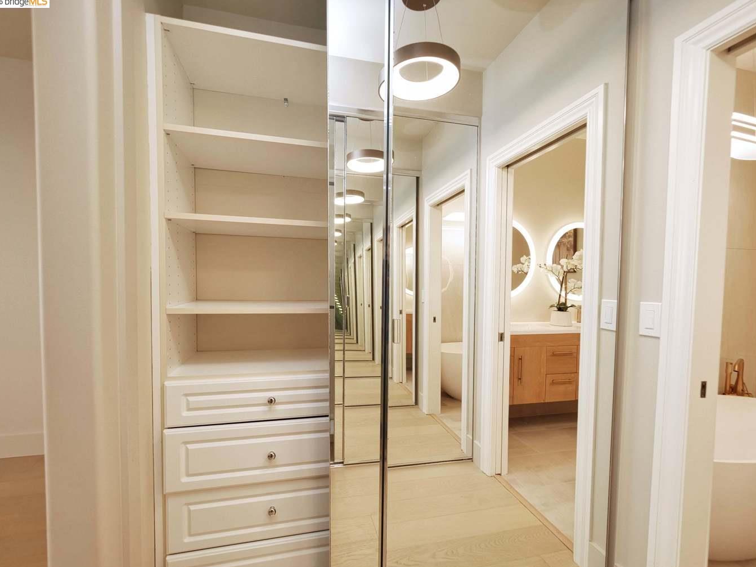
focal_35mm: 15
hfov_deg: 98.2
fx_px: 328
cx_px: 383
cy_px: 294
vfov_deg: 81.7
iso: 800
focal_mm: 7
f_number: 3.2
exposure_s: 1/160
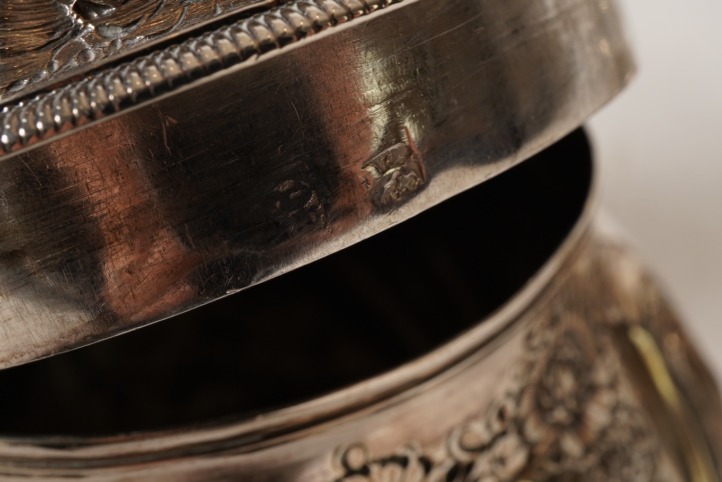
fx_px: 1043
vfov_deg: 26.0
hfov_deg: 38.1
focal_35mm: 52
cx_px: 410
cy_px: 216
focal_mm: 30
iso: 400
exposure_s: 1/125
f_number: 22
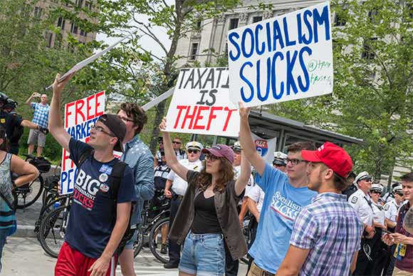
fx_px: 436
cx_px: 206
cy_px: 138
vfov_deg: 35.1
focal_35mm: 38
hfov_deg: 50.7
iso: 400
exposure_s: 1/350
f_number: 13
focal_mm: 38
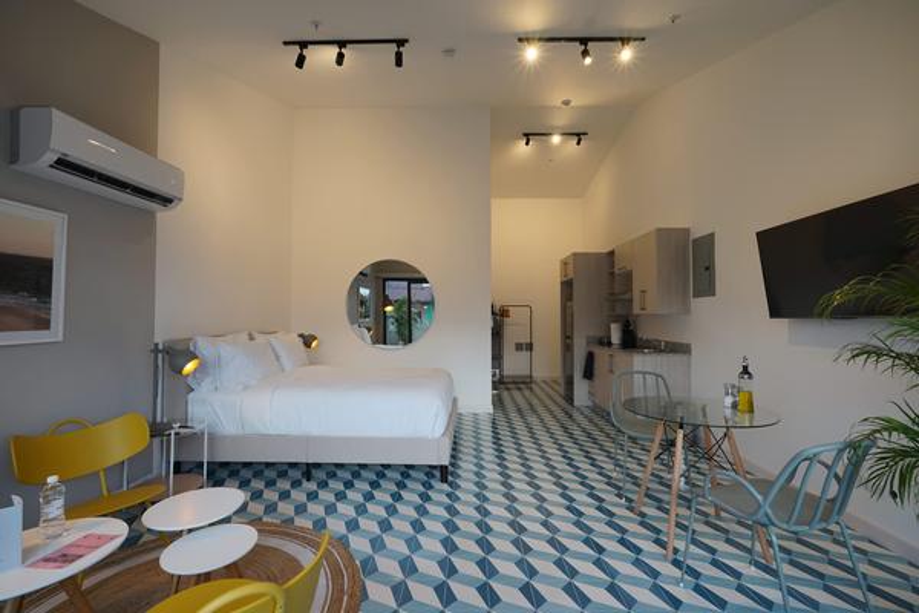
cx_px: 460
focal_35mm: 16
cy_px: 306
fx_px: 421
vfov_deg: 72.1
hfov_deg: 95.0
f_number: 7.1
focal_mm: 16.5
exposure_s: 1/13
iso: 100
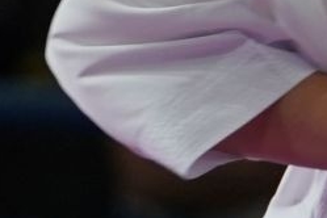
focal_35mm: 1960
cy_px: -68
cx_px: 1031
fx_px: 17802
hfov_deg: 1.0
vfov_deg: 0.7
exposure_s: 1/1000
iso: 800
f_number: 2.8
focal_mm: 181
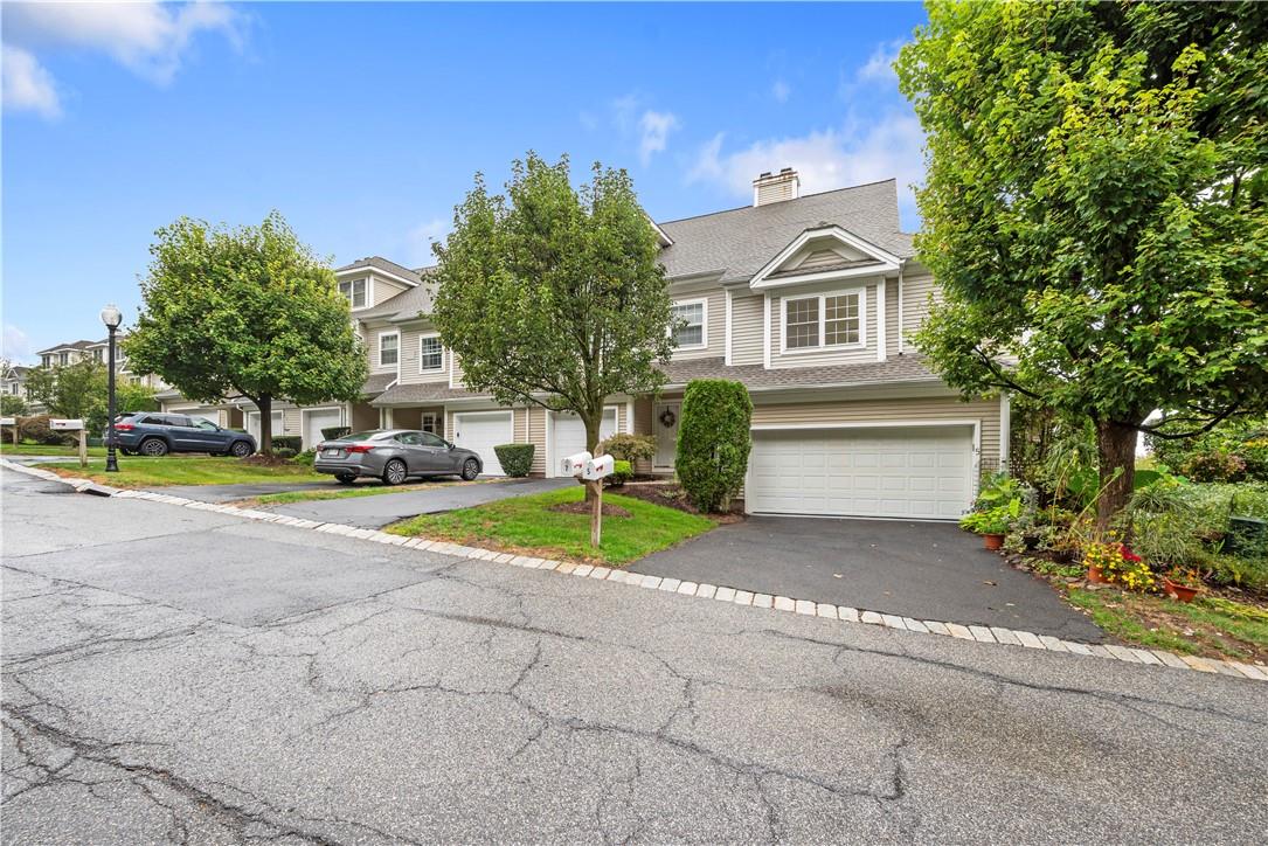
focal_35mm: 14
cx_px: 634
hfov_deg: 102.3
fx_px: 511
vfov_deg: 79.3
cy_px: 423
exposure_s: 1/25
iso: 400
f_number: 8
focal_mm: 14.5
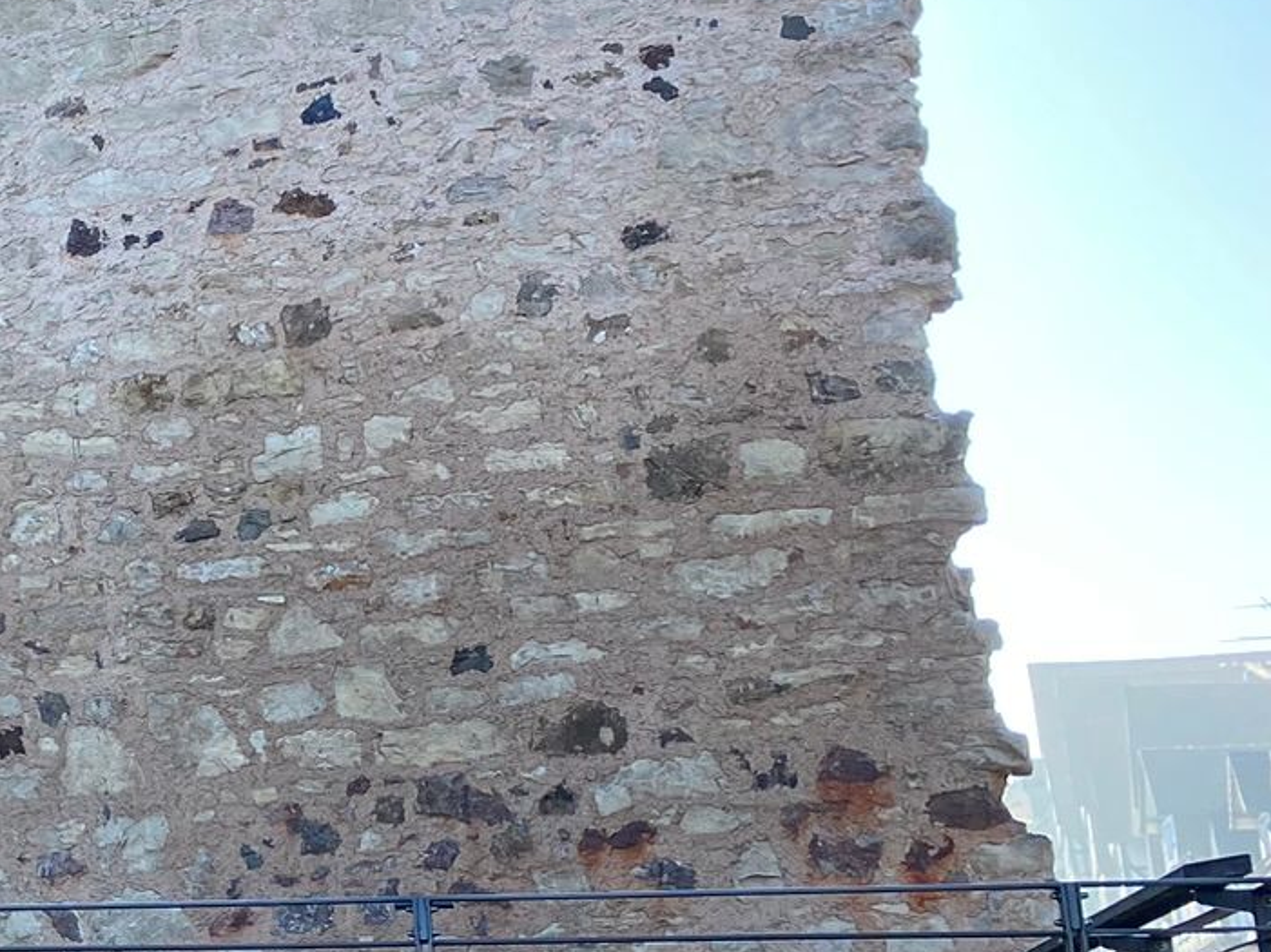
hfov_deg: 21.8
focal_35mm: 76
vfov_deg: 19.4
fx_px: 2789
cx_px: -584
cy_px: 466
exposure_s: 1/833
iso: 32
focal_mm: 4.25
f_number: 1.8
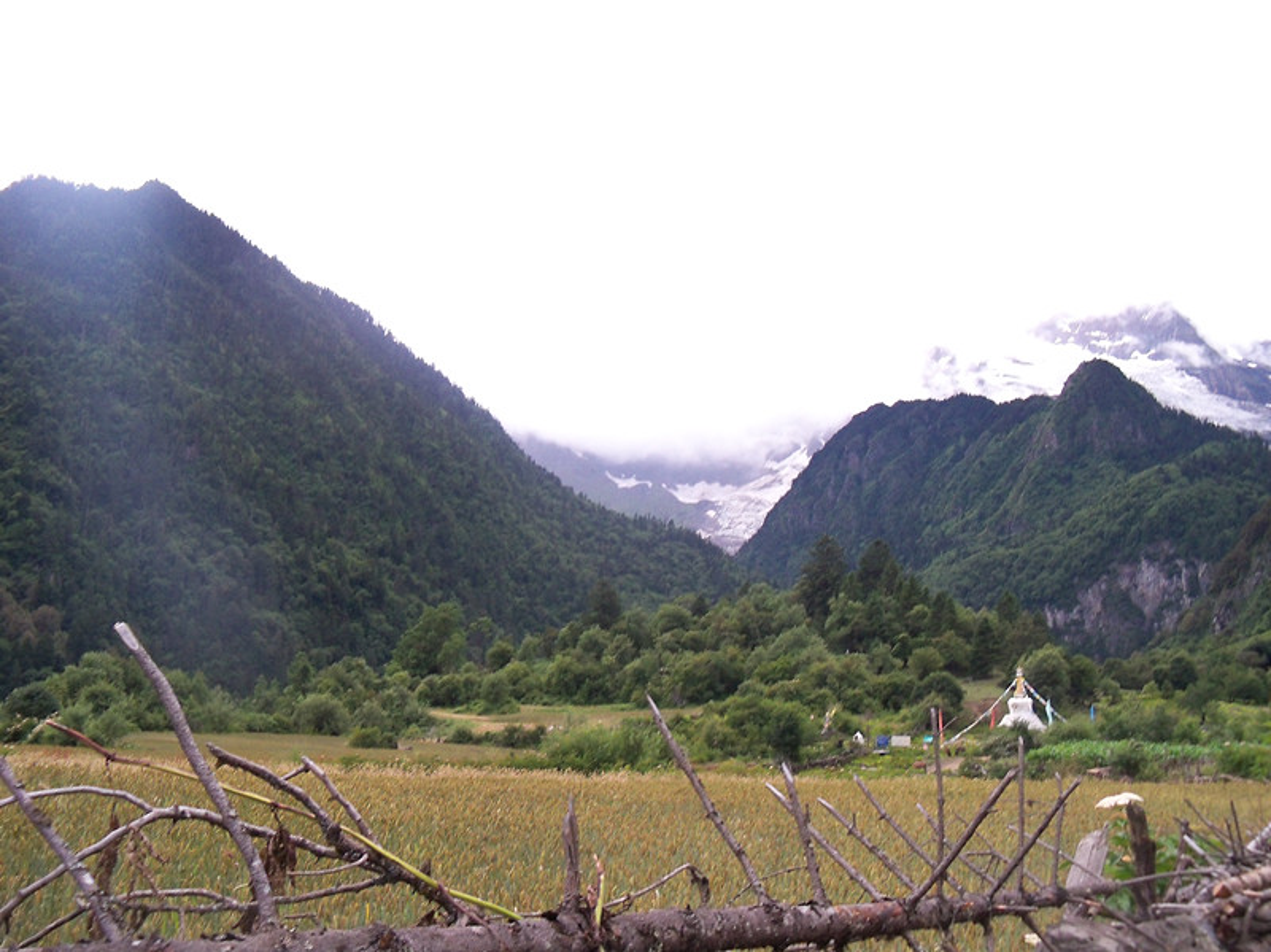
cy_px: 476
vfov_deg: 40.7
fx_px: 1284
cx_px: 636
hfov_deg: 52.7
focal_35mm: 35
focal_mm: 6.2
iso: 200
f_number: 3.5
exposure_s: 1/30
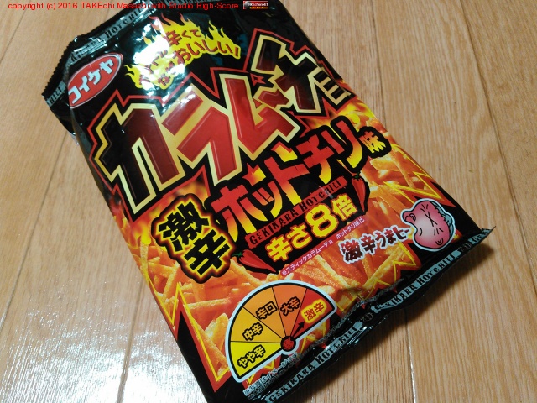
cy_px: 202
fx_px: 465
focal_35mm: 30
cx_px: 268
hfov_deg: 60.0
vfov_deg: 46.8
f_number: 2.4
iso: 400
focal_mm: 4
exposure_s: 1/15.1
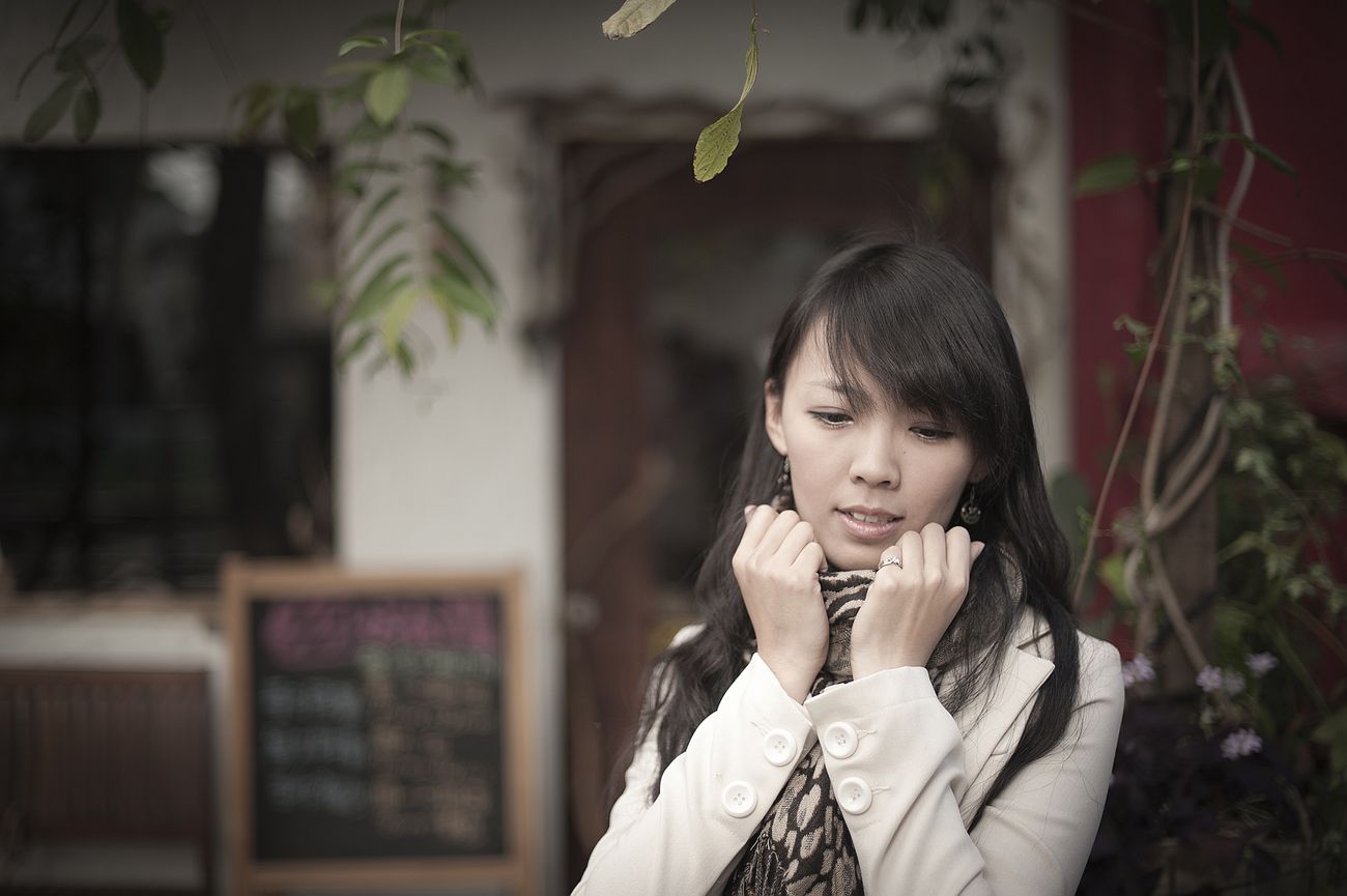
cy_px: 448
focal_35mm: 50
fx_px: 1870
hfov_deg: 39.6
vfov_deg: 27.0
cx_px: 674
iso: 200
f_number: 1.4
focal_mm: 50
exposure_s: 1/2000
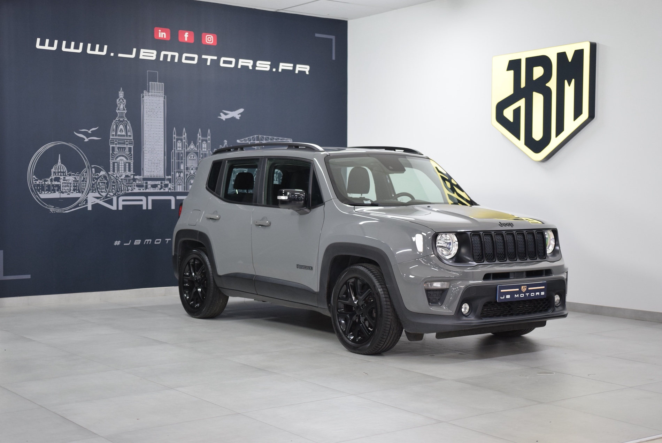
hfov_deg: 37.8
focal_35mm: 52
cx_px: 331
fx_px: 966
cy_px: 222
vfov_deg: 25.8
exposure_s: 1/60
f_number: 1.8
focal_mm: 35
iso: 640
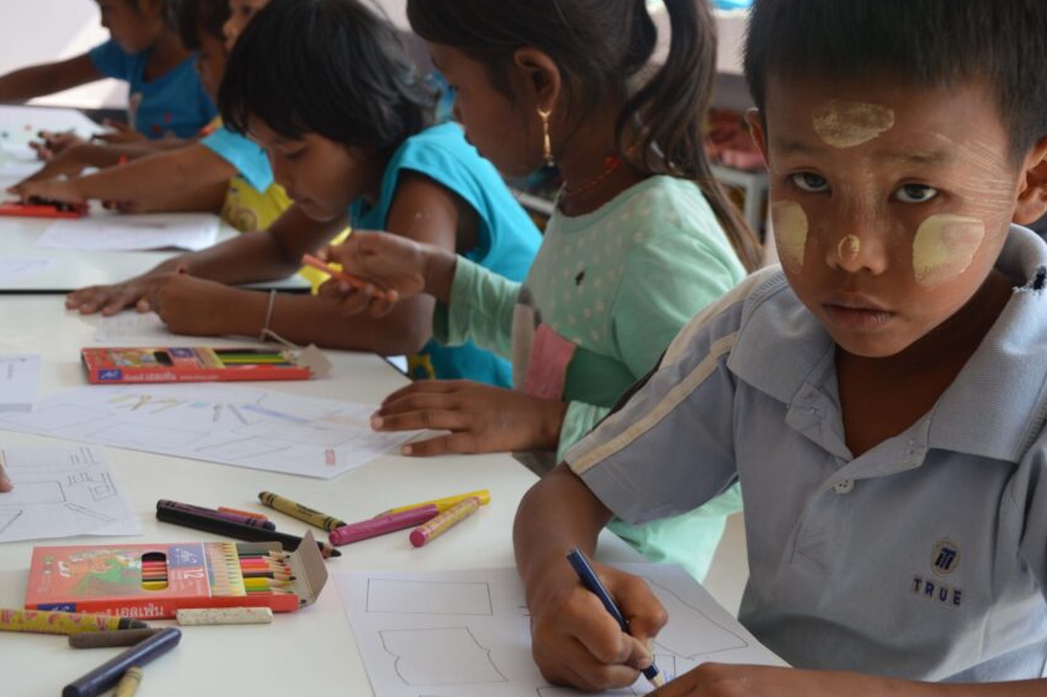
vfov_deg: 23.7
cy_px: 378
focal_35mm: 57
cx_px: 578
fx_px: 1656
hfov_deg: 35.0
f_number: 5.6
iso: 125
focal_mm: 32
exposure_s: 1/125
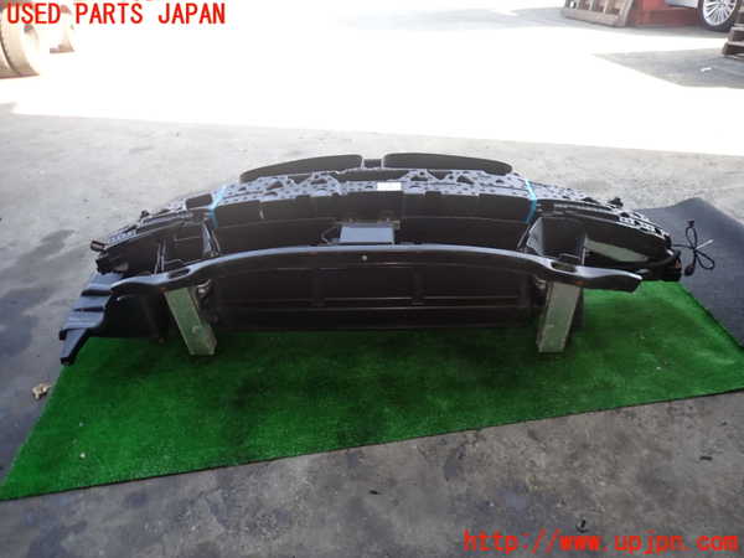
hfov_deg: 69.4
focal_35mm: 25
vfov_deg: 54.9
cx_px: 372
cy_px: 279
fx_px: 537
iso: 160
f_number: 5.6
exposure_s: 1/30
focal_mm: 4.5
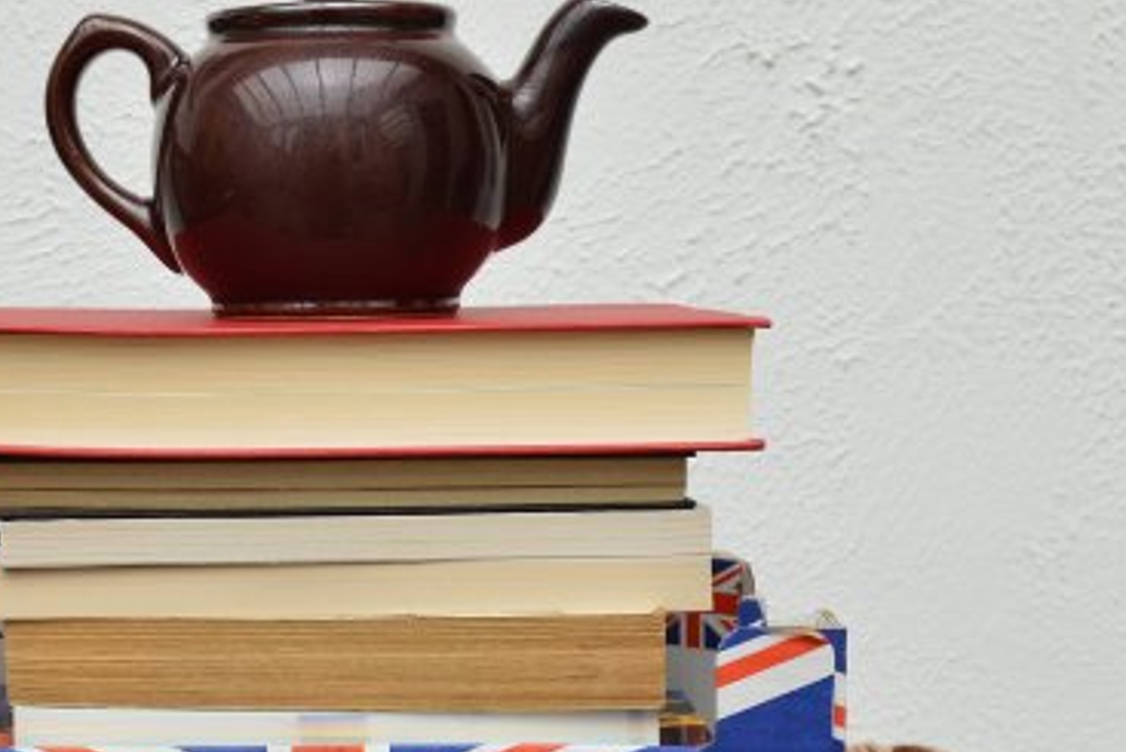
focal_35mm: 55
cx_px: 310
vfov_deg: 24.6
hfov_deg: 35.6
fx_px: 1721
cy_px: 381
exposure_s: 1/320
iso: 400
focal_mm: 22
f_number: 7.1
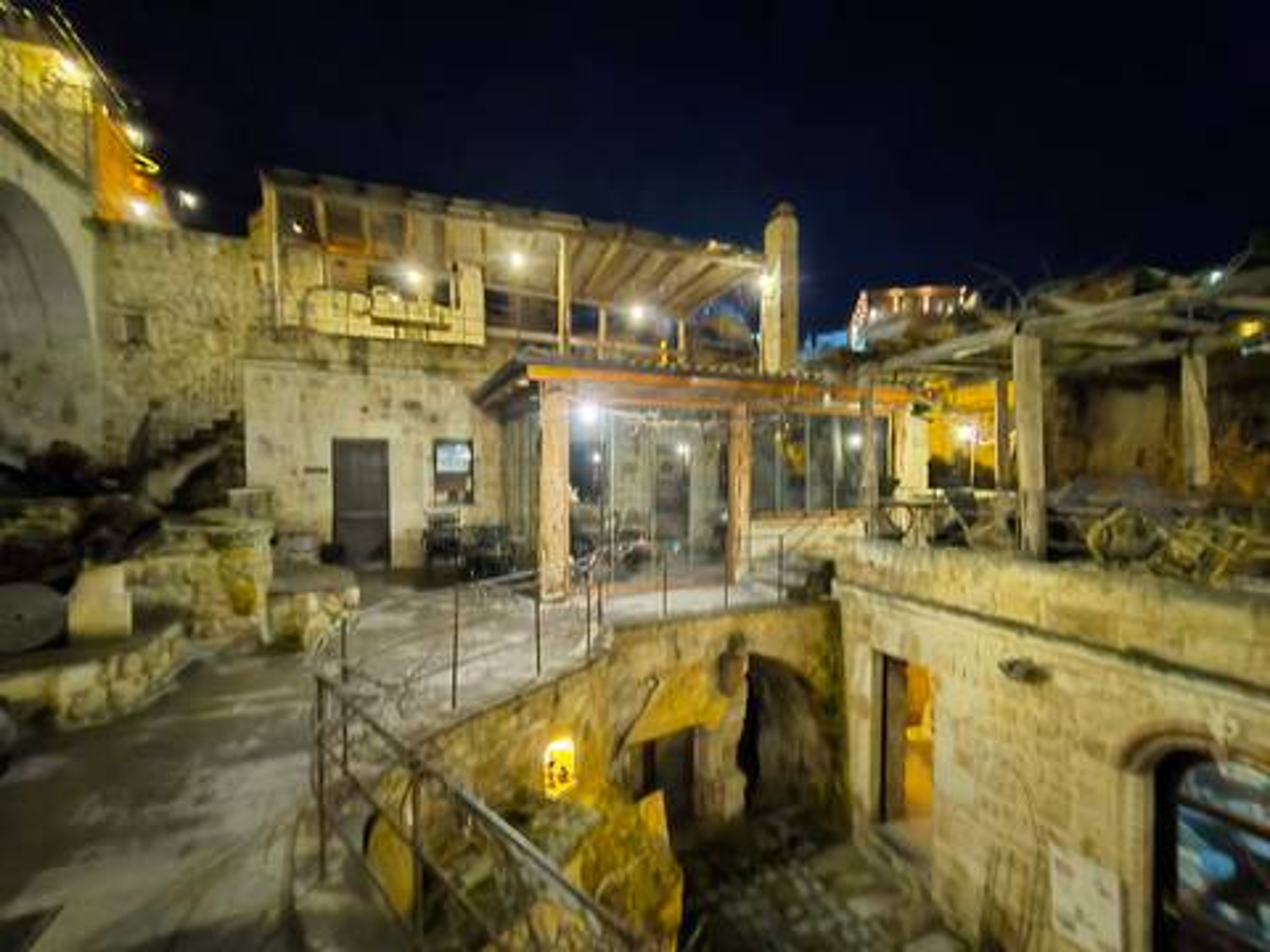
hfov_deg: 94.5
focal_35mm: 16
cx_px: 635
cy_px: 476
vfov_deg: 78.1
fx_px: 587
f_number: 2.2
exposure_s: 1/8
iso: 3200
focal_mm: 1.68
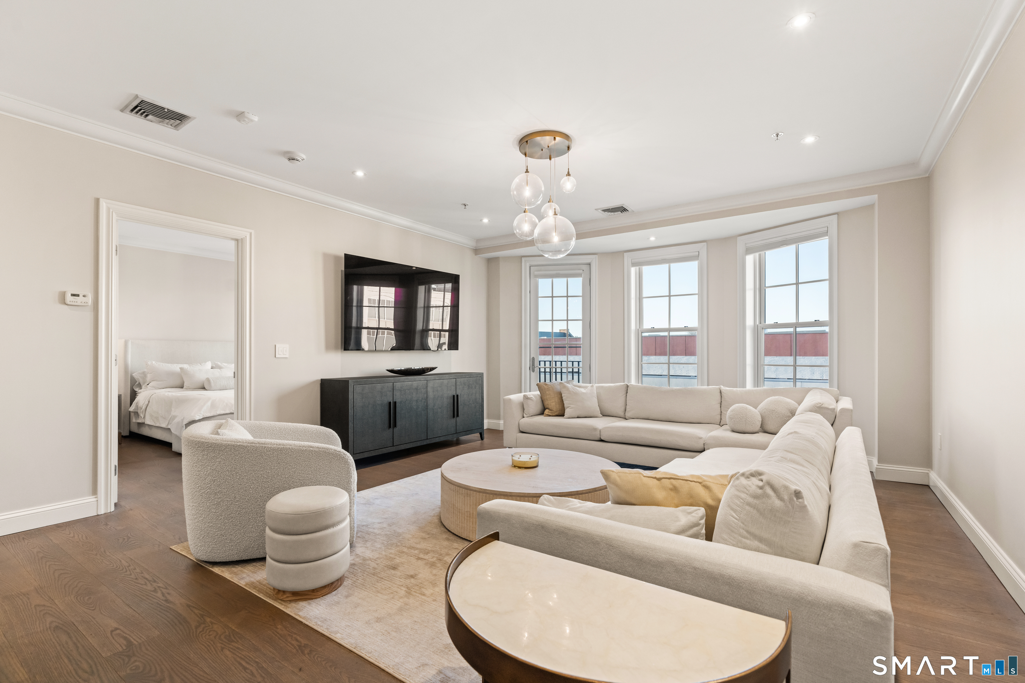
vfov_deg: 73.7
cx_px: 512
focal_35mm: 16
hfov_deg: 96.7
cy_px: 342
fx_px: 456
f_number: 7.1
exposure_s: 1/15
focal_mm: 16
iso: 800
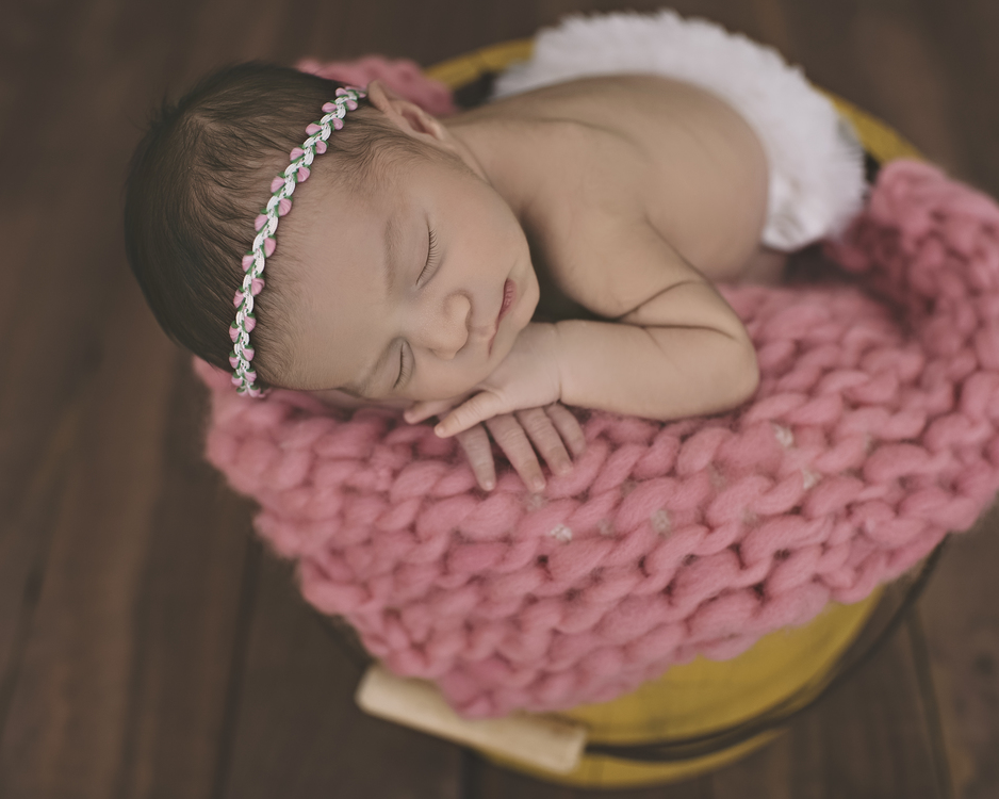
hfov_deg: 43.8
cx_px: 484
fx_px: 1242
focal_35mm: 42
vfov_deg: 35.7
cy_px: 385
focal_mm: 35
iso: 200
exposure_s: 1/250
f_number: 2.8
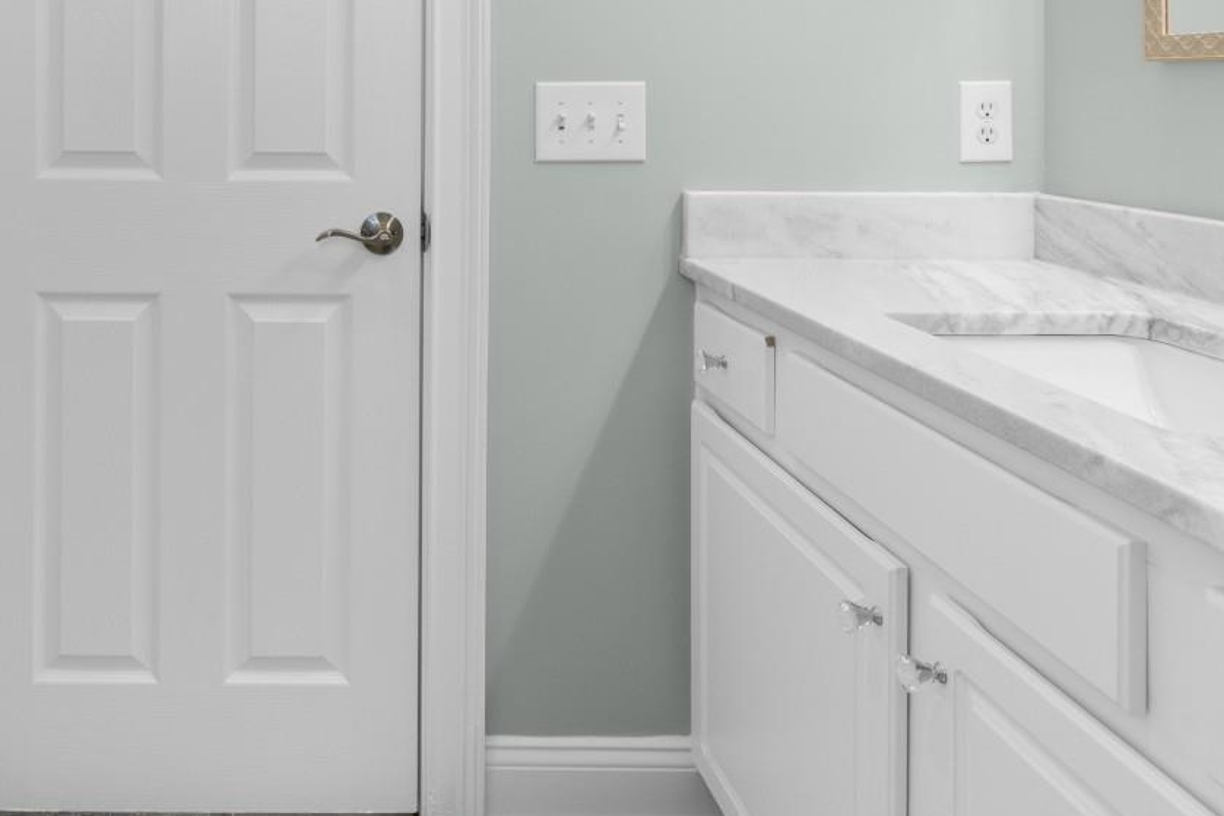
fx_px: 986
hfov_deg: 60.2
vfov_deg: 41.0
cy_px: 60
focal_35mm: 29
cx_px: 307
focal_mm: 10
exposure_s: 1/13
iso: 100
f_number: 4.5
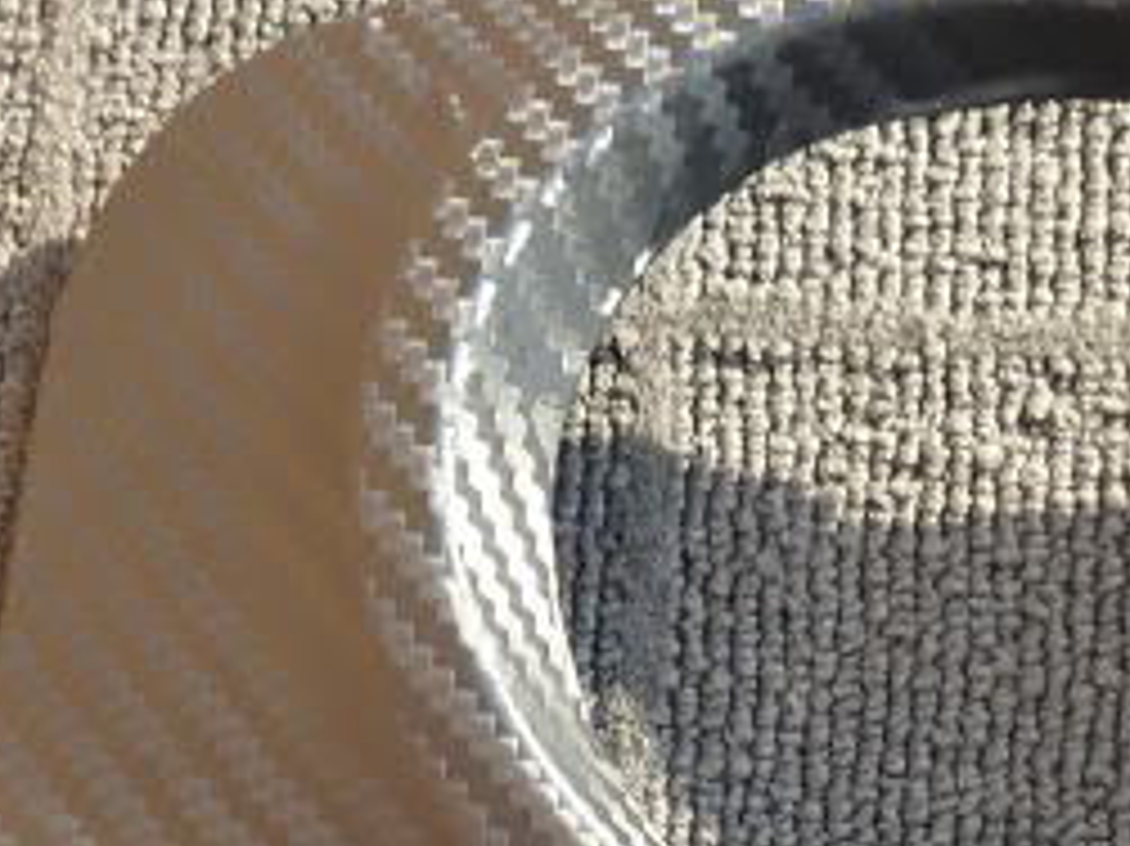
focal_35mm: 102
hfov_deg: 19.3
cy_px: 1210
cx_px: 648
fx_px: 3328
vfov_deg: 13.7
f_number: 3.3
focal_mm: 4.1
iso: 80
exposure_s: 1/100
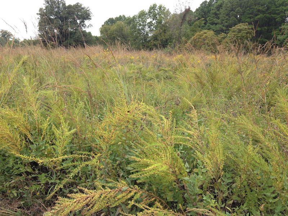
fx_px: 275
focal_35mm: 33
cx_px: 144
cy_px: 108
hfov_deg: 55.4
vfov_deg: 42.9
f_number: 2.4
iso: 50
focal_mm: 4.12
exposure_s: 1/270
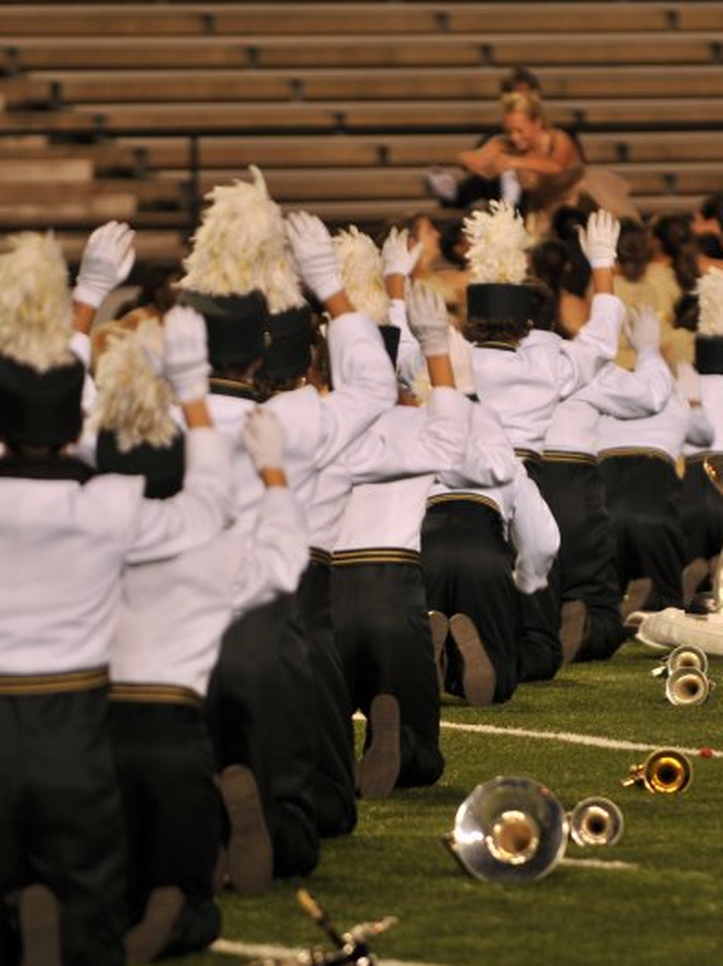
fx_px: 12157
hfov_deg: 3.4
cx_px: 489
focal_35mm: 436
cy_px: 483
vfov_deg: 4.5
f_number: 2.8
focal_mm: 200
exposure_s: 1/160
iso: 200
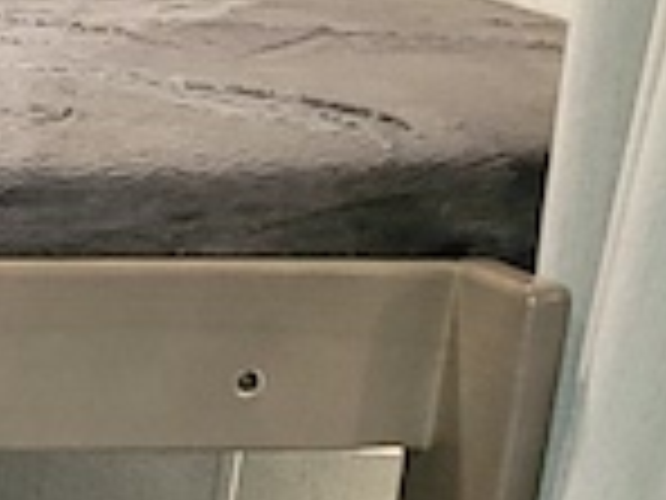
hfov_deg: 10.4
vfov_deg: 9.0
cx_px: -968
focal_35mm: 162
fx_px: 3117
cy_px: 653
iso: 125
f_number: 1.8
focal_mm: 6.7
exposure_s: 1/17.2
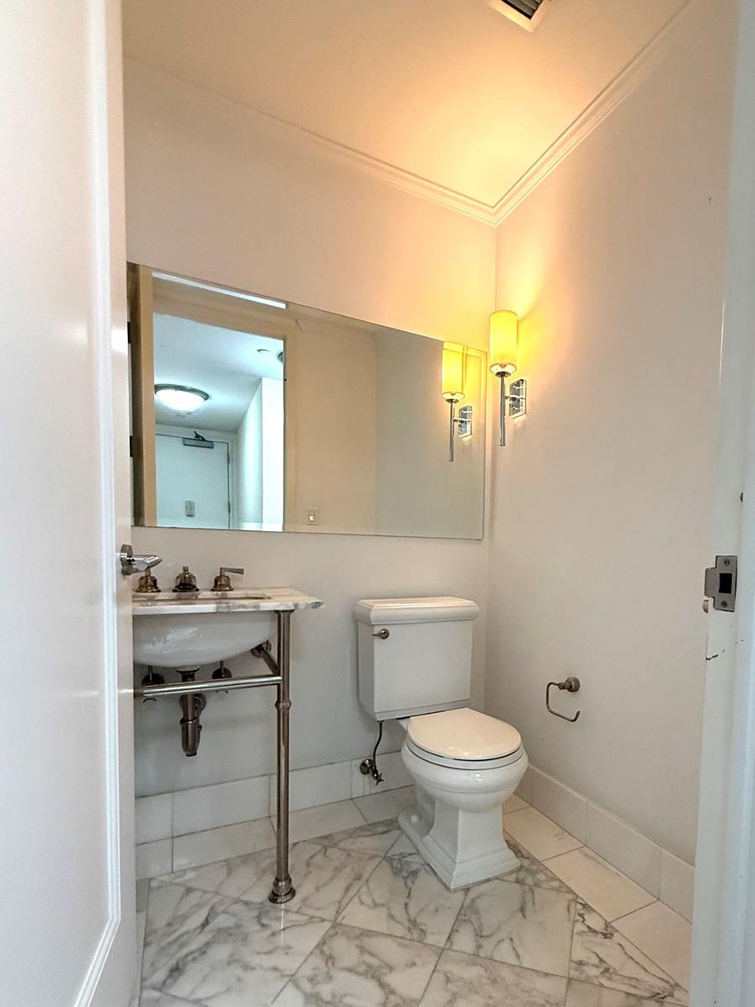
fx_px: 524
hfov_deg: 70.5
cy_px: 584
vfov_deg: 87.1
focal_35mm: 18
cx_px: 471
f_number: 2.2
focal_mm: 2.22
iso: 320
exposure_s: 1/120
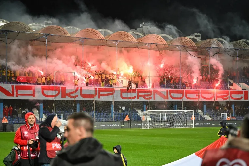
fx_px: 484
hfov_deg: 28.8
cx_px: 124
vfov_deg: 19.5
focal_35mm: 70
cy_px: 83
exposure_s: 1/1600
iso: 3200
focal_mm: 70
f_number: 2.8
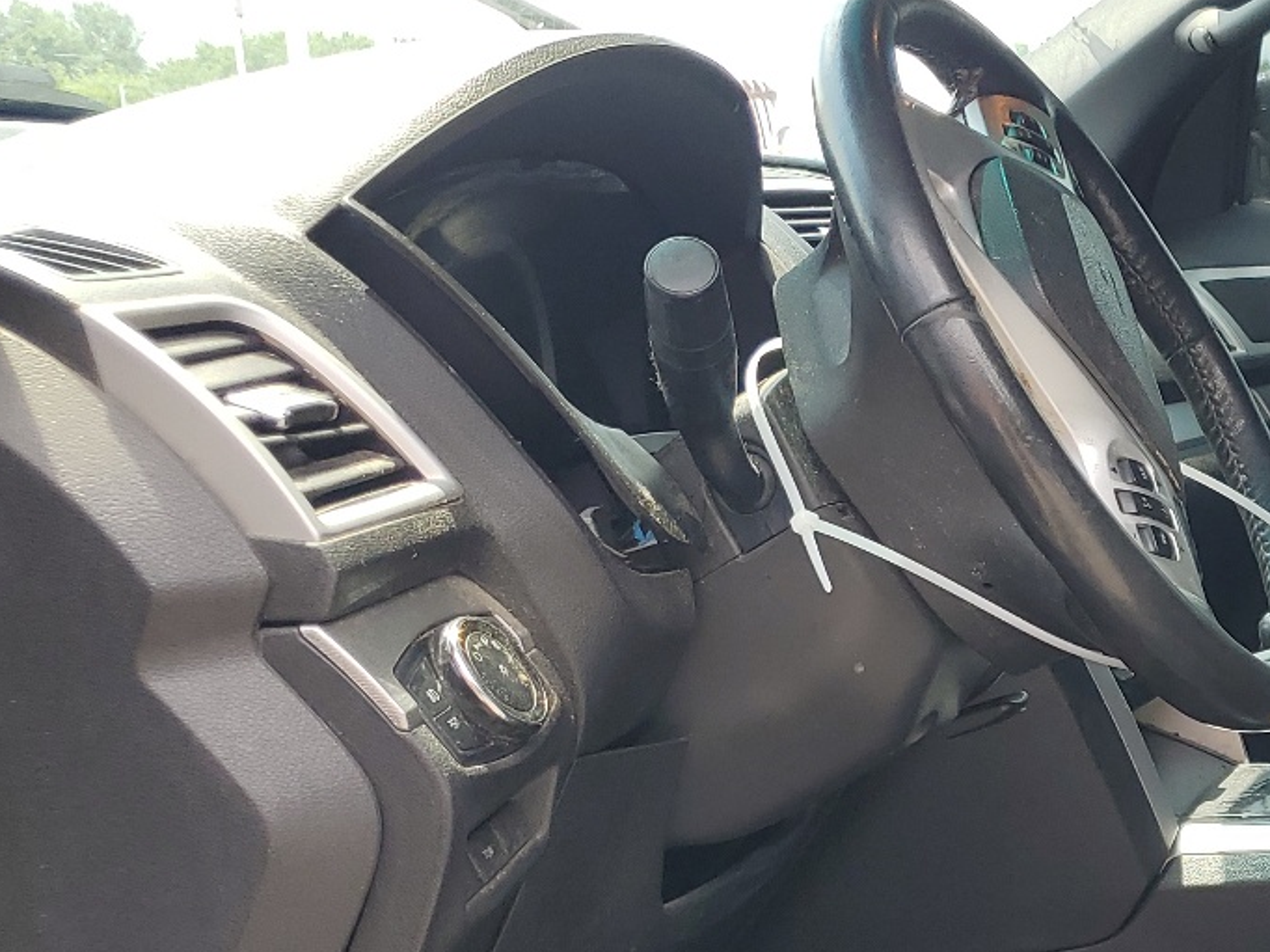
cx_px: 1434
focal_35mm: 61
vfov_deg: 23.6
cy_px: 771
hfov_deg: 28.5
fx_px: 2237
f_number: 1.5
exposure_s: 1/476
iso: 50
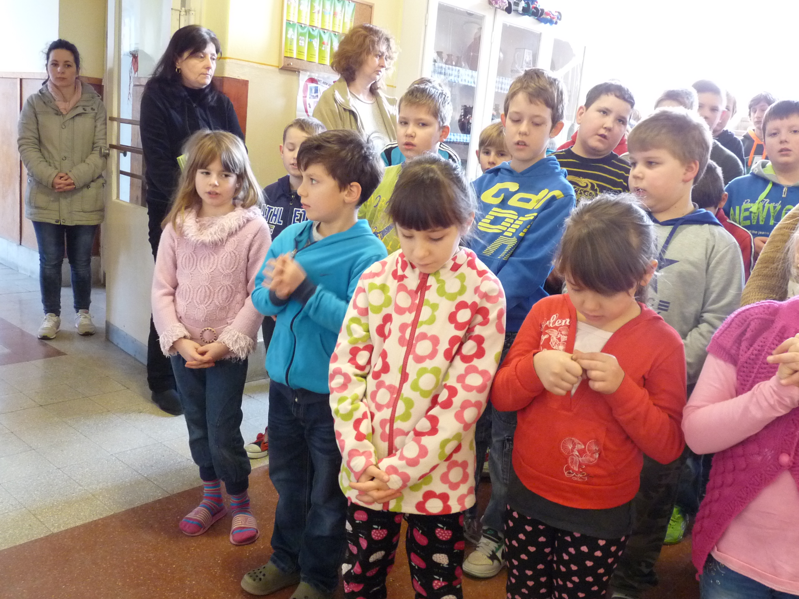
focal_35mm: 32
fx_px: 739
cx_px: 400
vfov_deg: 44.2
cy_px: 300
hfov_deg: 56.8
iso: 400
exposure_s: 1/13
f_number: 2.8
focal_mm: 4.8
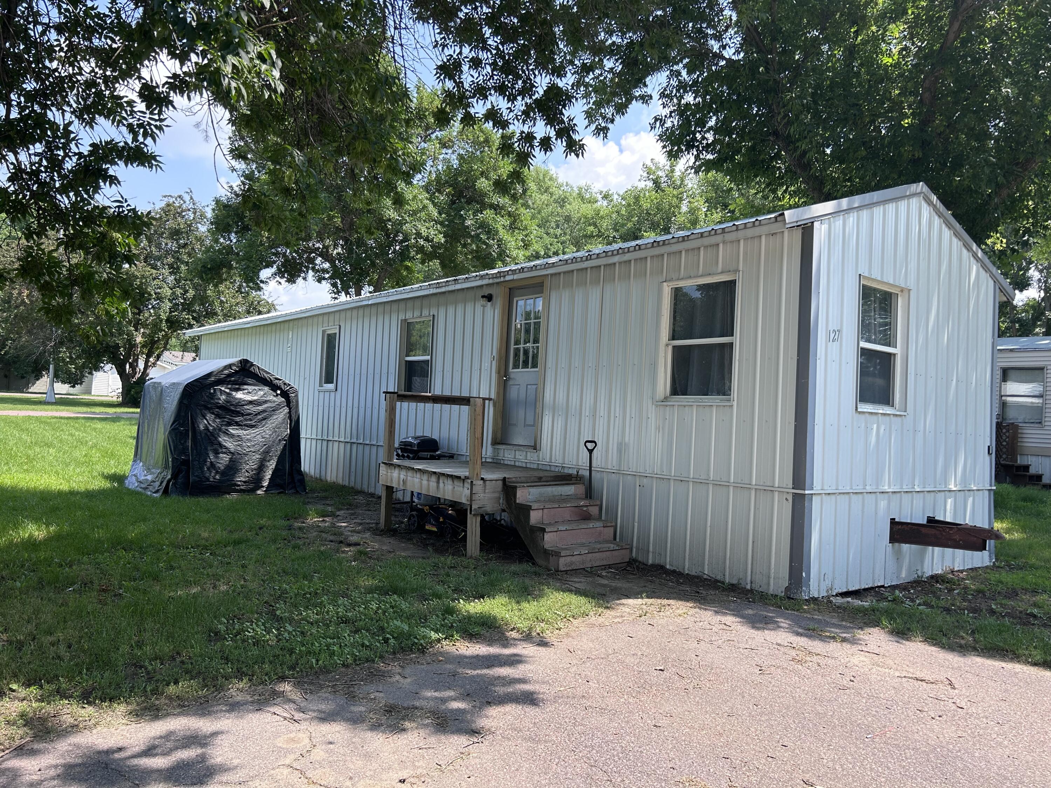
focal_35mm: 26
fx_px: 789
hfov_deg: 67.3
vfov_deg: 53.1
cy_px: 394
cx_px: 526
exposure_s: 1/1196
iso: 50
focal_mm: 5.7
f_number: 1.5
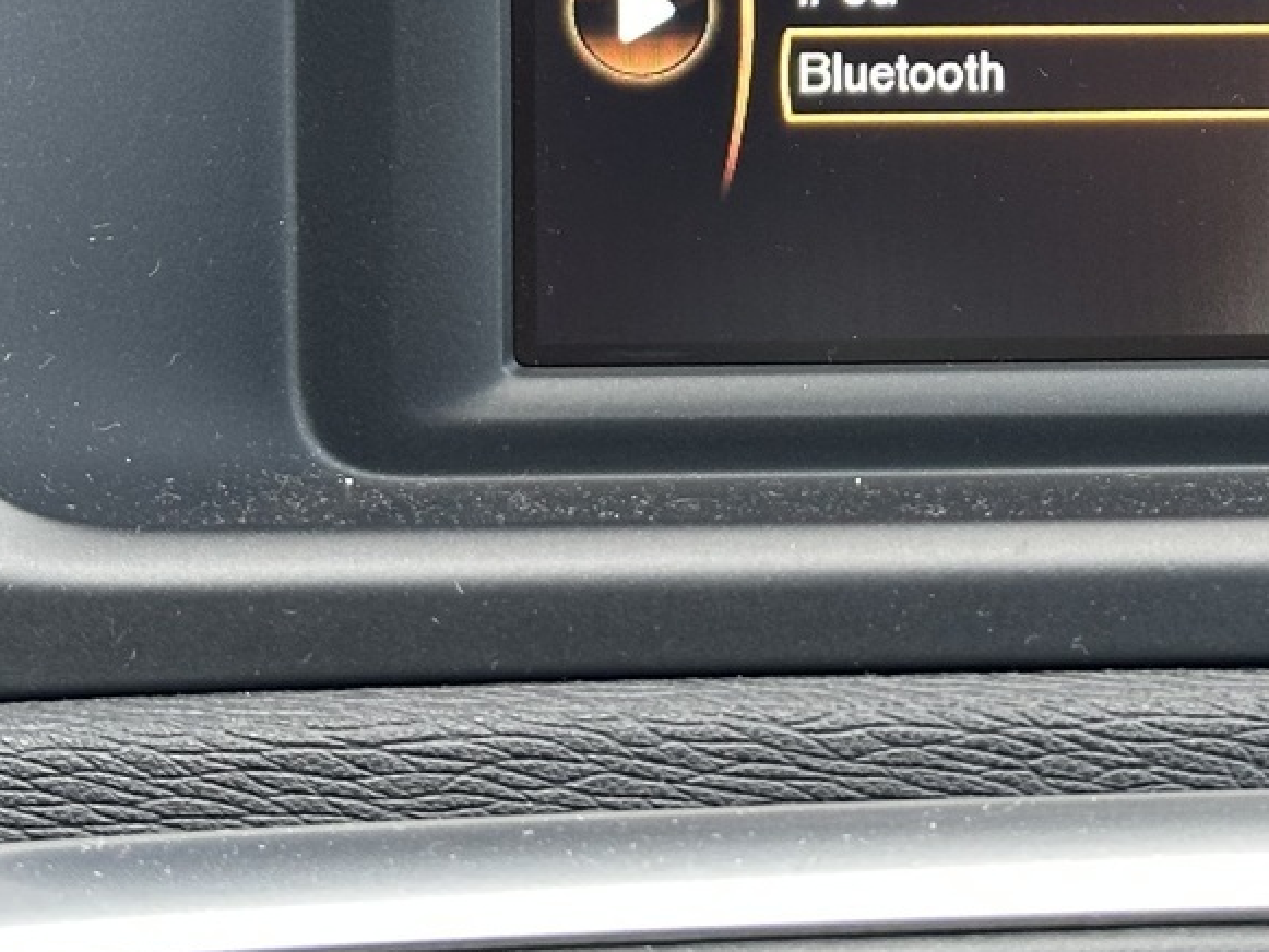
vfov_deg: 12.3
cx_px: 1062
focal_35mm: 119
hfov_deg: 16.4
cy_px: 24
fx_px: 4363
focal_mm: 6.86
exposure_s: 1/50
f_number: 1.78
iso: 250
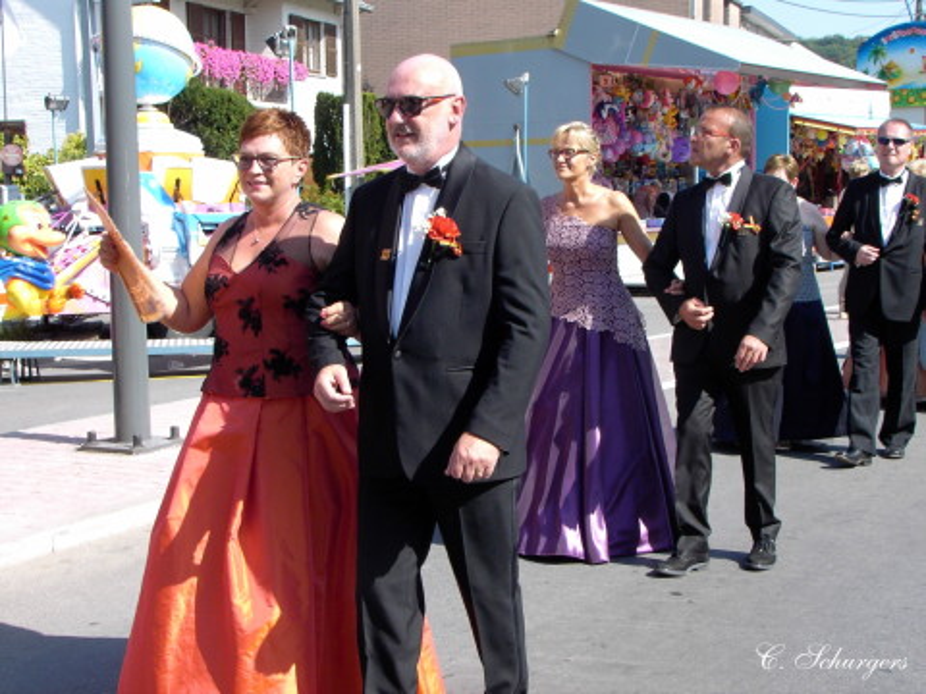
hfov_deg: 31.2
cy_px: 347
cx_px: 463
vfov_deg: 23.7
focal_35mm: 62
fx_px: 1659
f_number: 4.5
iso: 70
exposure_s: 1/180
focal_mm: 9.5
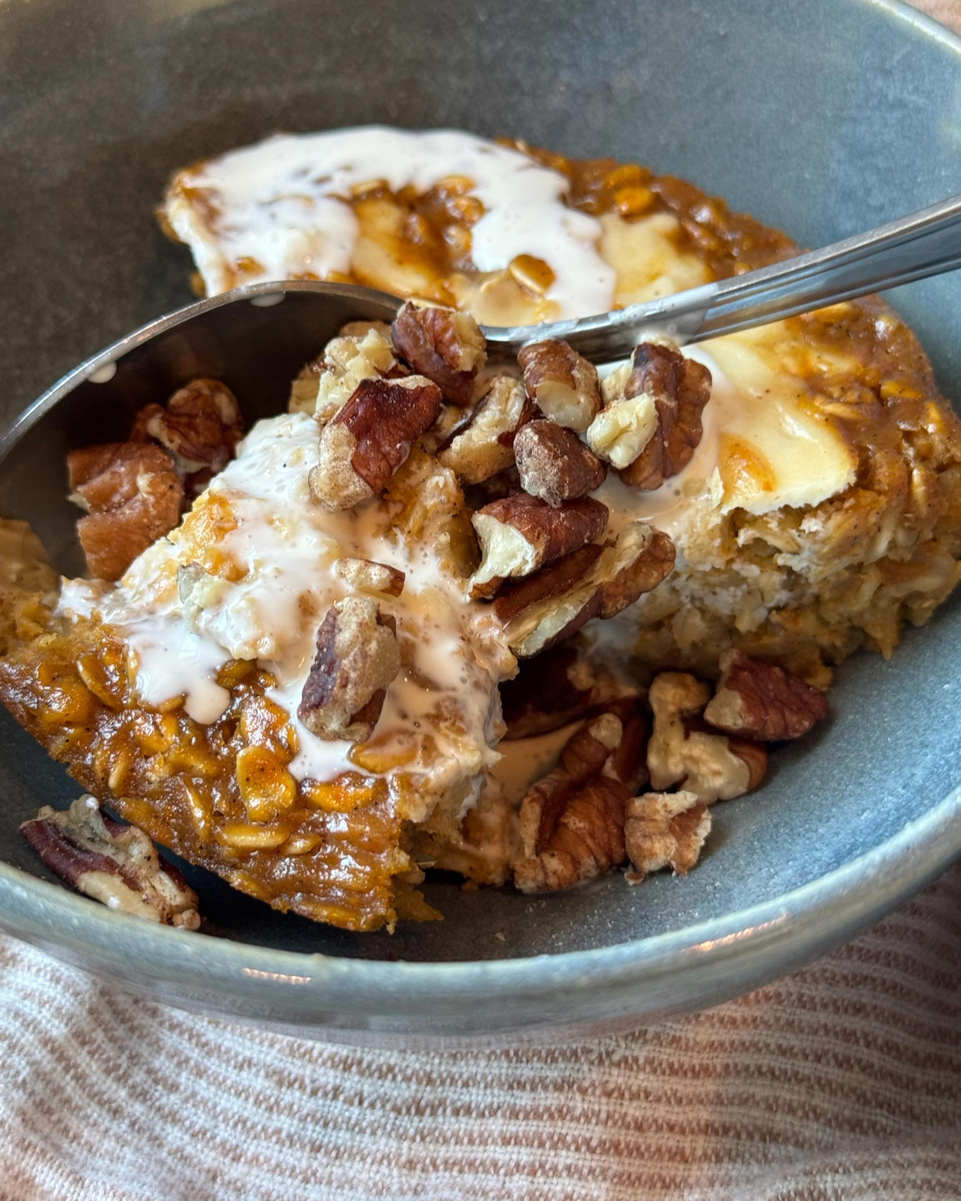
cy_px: 583
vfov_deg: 36.7
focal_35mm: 51
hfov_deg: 29.7
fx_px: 1813
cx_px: 477
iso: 125
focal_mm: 6.76
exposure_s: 1/60
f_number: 1.78
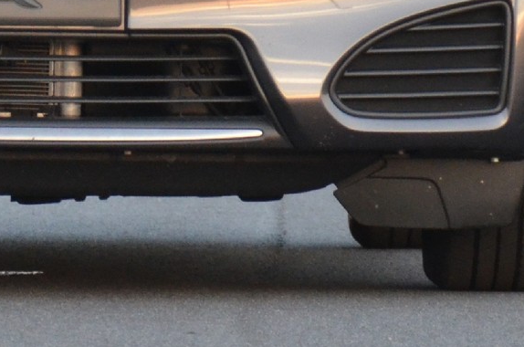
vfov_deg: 2.2
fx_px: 9022
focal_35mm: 621
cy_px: -258
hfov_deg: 3.3
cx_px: 69
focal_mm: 95
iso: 1600
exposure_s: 1/160
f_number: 5.3
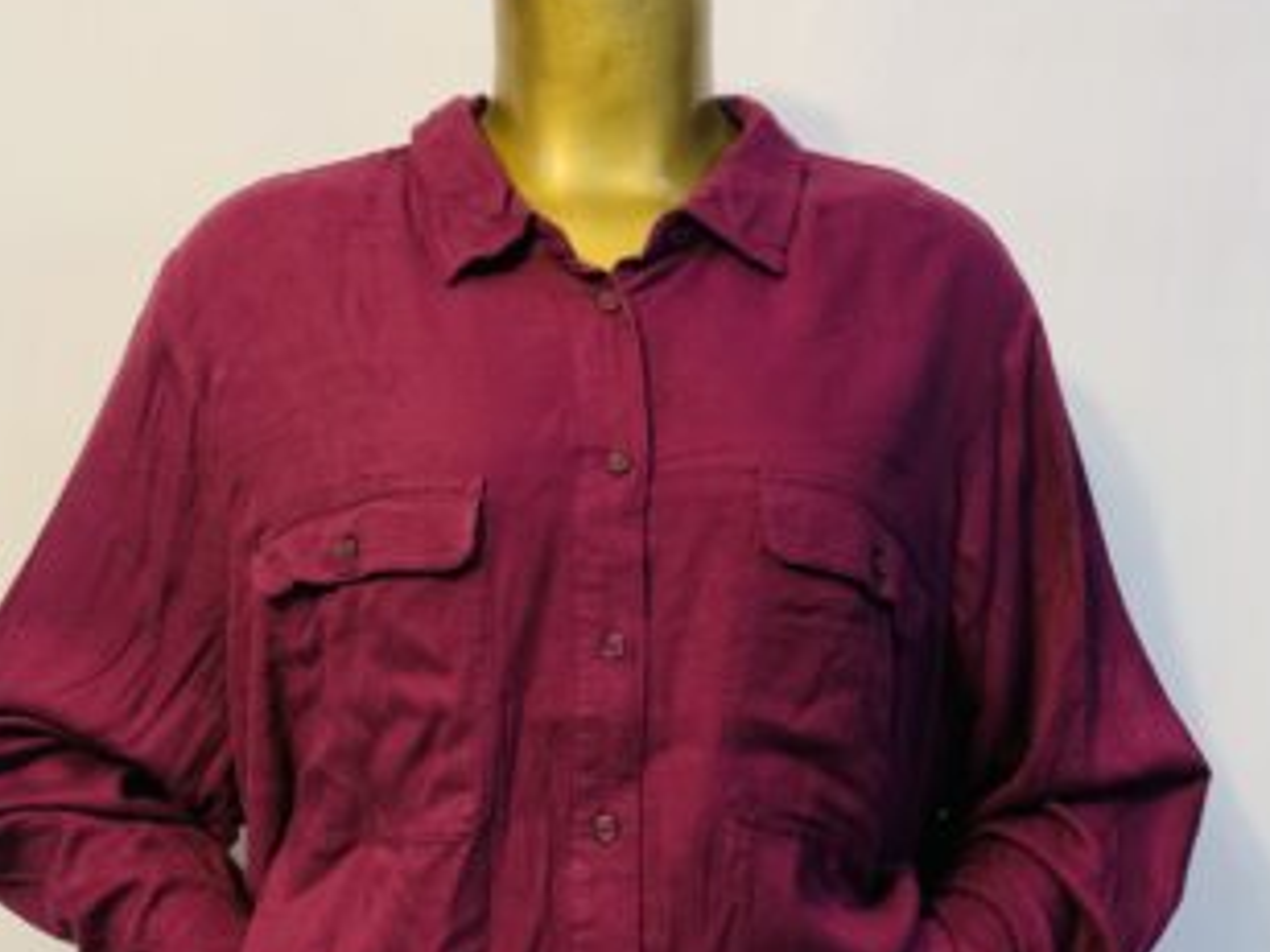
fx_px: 1651
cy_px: 781
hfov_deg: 42.0
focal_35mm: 45
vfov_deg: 31.2
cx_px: 557
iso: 320
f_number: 1.8
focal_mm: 4.25
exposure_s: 1/25
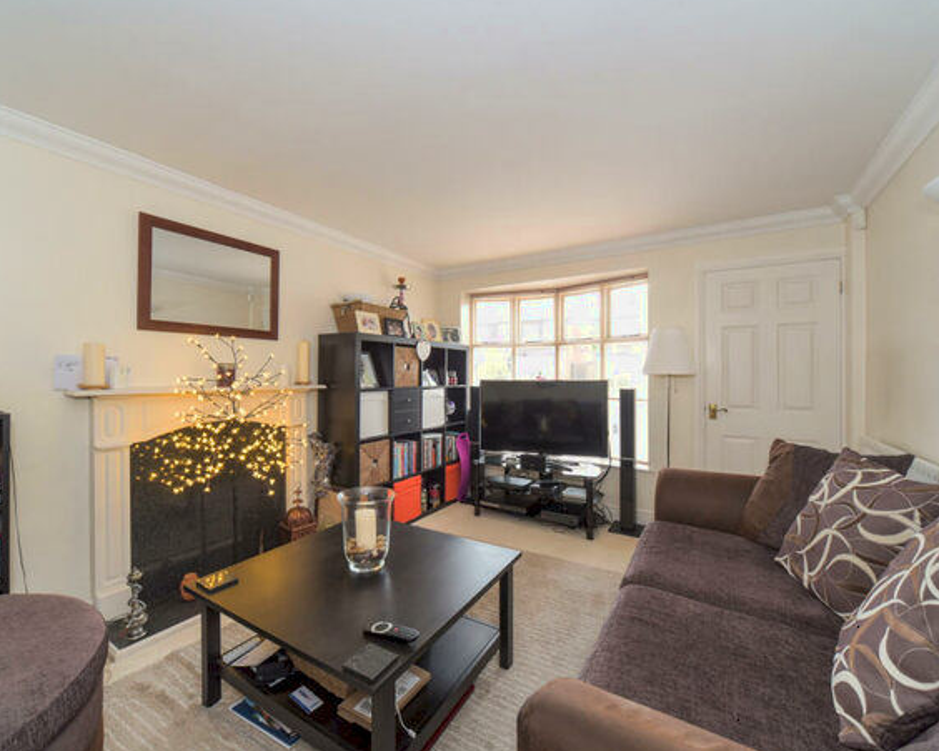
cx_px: 458
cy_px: 378
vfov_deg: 88.0
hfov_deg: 100.7
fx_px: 389
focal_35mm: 14
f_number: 10
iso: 1000
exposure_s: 1/10
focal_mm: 12
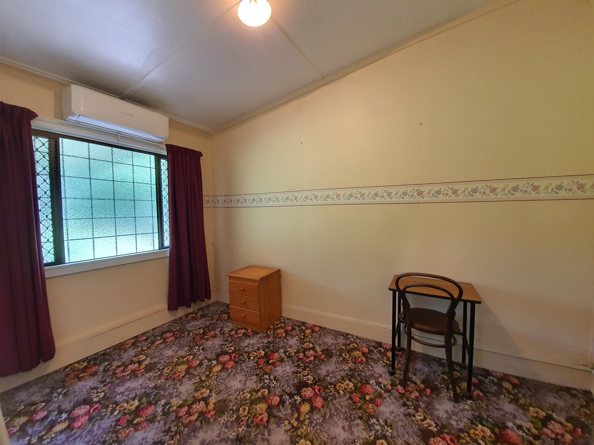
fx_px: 223
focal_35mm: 13
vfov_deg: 89.9
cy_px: 222
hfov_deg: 106.2
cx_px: 297
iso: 160
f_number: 2.2
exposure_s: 1/50
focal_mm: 1.8
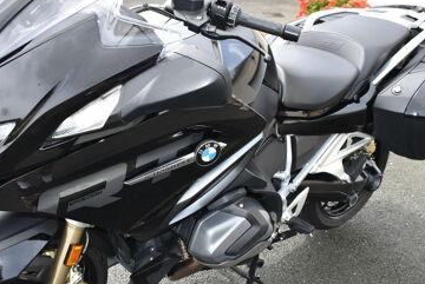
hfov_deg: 44.4
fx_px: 520
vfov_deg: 30.6
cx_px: 197
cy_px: 154
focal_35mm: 44
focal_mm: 22
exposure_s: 1/125
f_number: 5.6
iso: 100
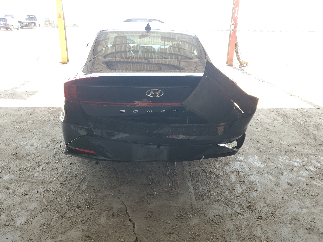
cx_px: 162
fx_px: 243
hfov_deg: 67.3
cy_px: 121
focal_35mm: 26
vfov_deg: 53.1
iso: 50
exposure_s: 1/125
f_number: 1.5
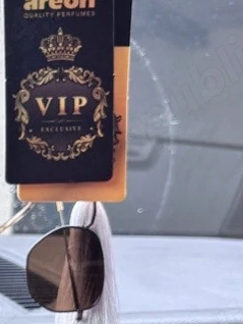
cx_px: -212
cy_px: 362
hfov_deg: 12.3
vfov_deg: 17.4
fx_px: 1019
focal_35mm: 109
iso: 40
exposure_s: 1/142
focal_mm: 5.96
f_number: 1.6
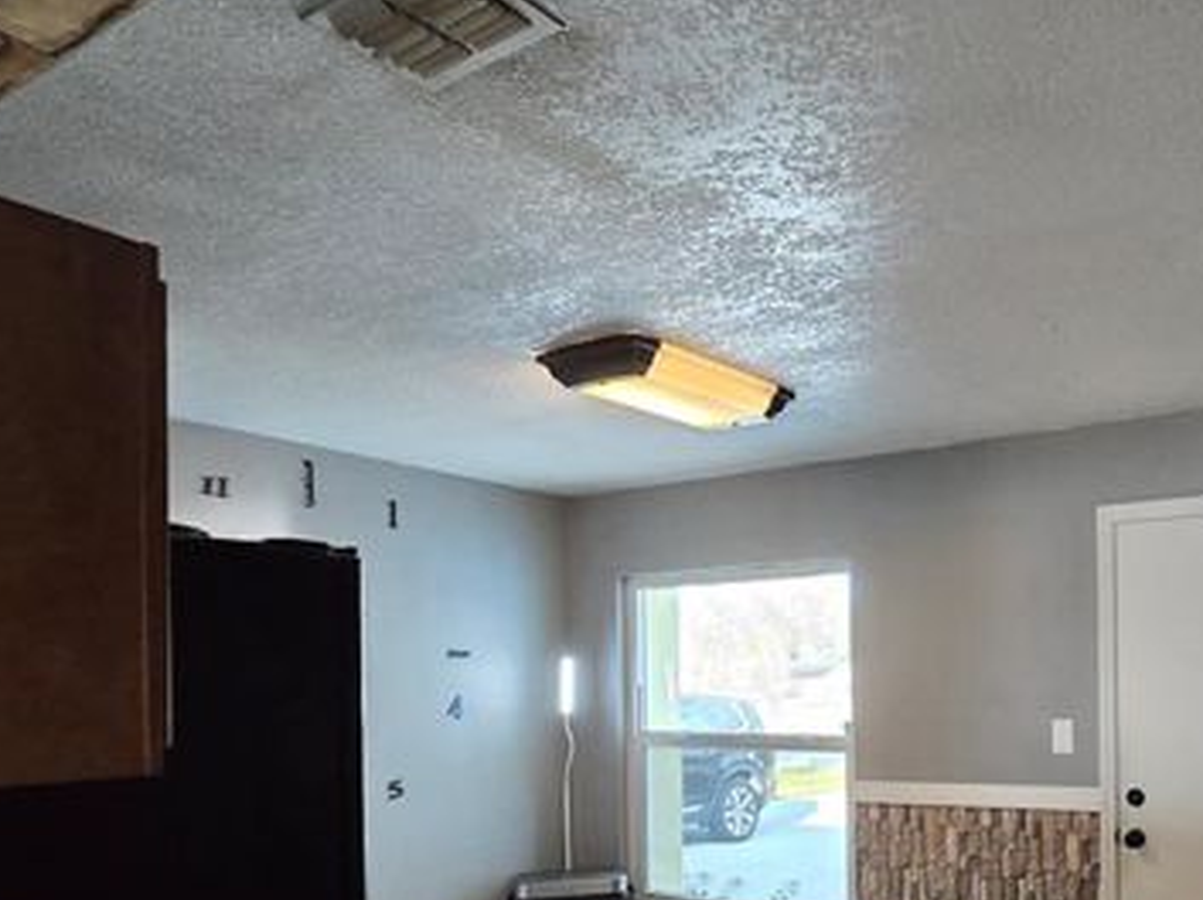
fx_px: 903
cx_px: 929
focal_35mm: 26
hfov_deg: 62.7
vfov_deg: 50.3
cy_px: 699
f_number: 2.2
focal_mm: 2.2
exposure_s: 1/60
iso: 500
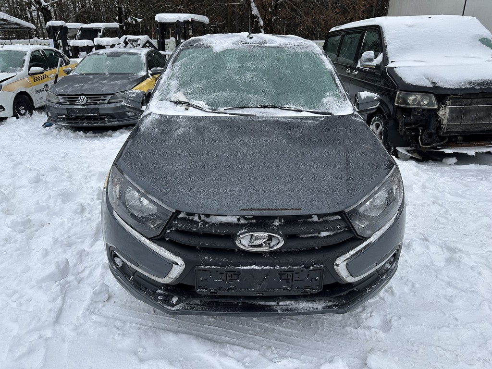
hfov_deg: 71.6
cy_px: 184
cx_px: 246
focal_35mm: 24
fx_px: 341
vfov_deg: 56.8
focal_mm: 6.86
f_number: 1.78
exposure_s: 1/121
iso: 80
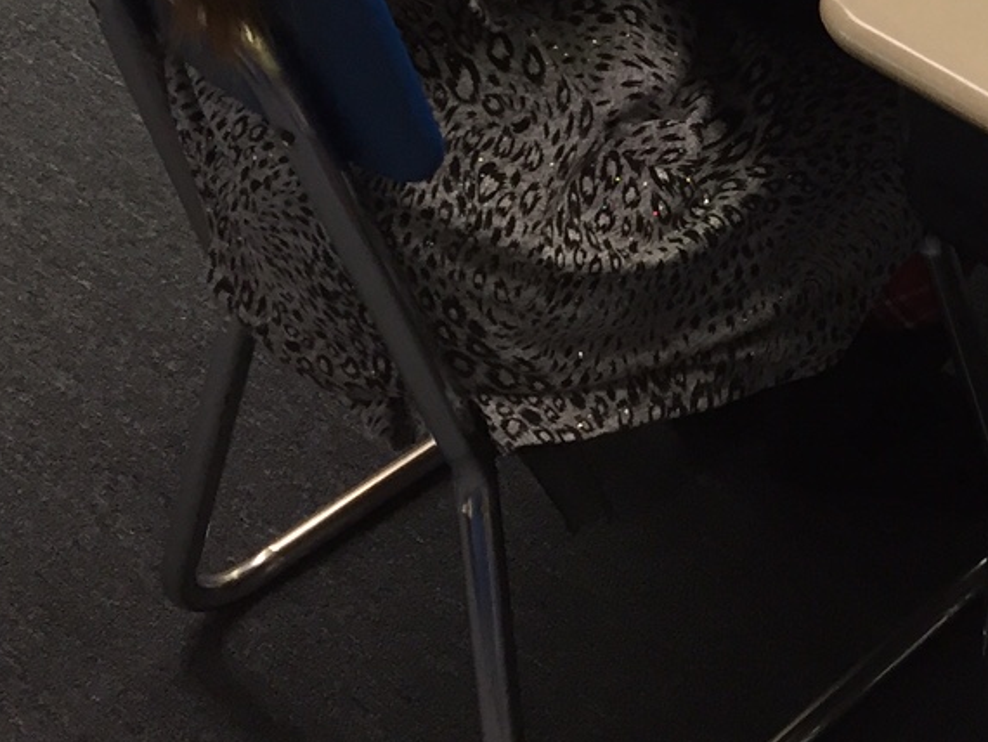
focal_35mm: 83
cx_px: 1260
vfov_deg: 16.7
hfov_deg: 21.4
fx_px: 2370
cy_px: -239
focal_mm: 4.15
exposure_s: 1/30
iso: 80
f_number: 2.2
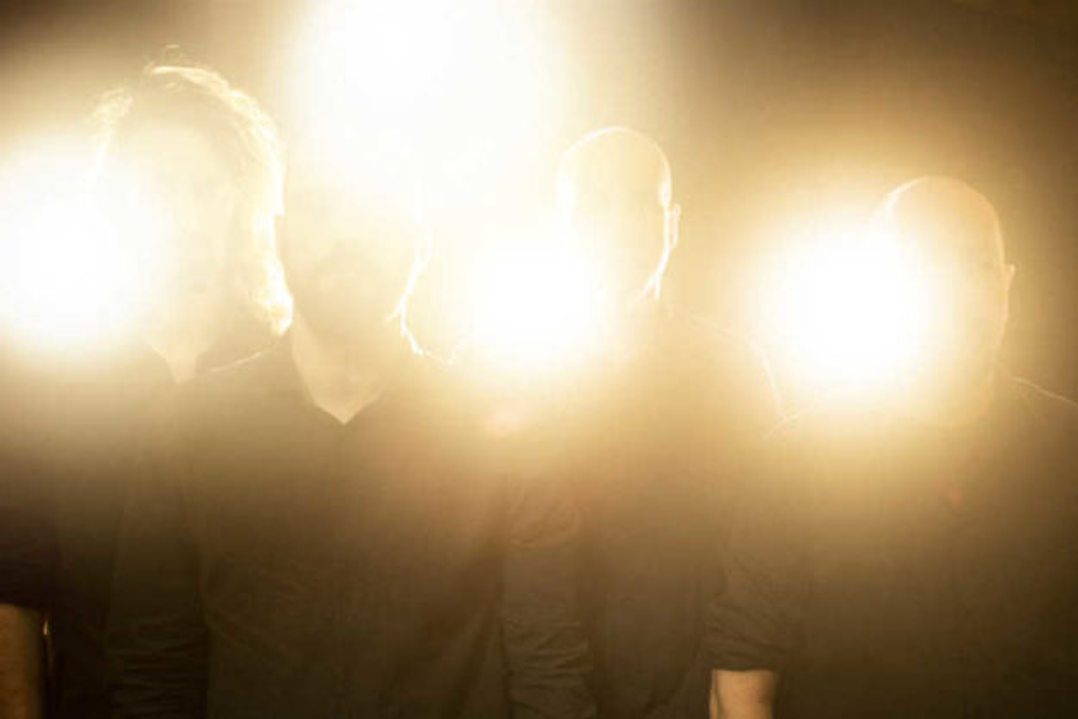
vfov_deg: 31.9
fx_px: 1258
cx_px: 539
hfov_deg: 46.4
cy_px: 360
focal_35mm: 42
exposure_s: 1/160
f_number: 4
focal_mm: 28
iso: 800
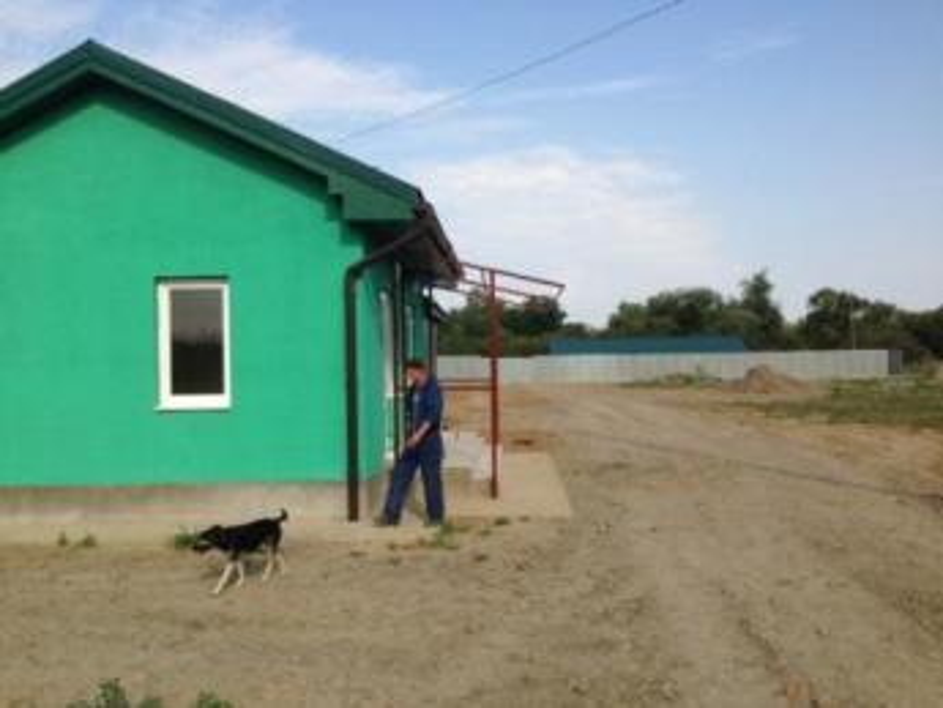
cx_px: 472
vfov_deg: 43.0
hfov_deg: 55.3
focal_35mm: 33
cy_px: 354
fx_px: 899
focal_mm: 4.13
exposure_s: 1/1391
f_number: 2.4
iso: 50
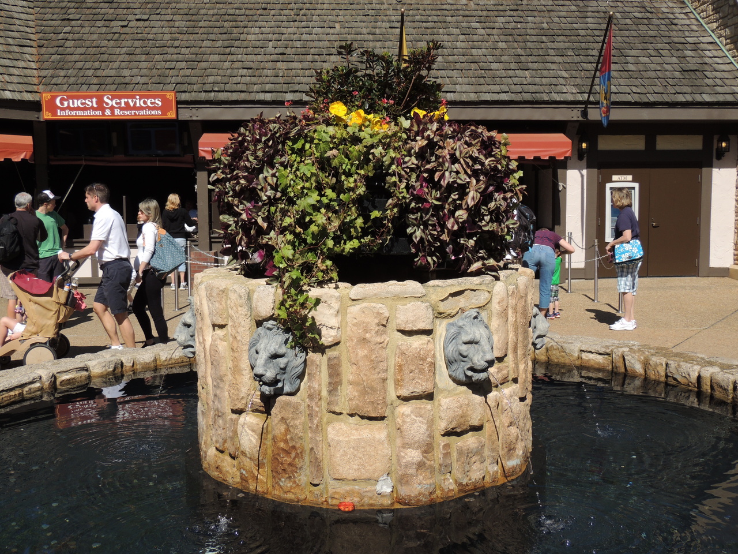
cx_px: 369
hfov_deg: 52.6
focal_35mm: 35
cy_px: 277
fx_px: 746
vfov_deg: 40.7
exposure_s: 1/1600
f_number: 3.3
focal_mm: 6.2
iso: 100
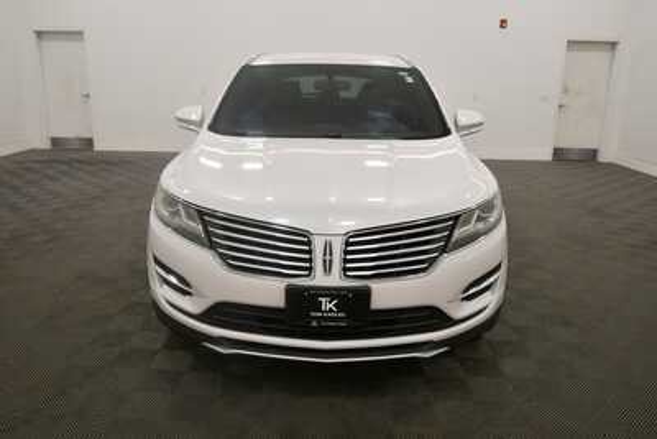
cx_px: 328
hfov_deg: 61.9
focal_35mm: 30
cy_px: 220
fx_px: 548
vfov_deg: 43.6
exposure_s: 1/250
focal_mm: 20
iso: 720
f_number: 5.6
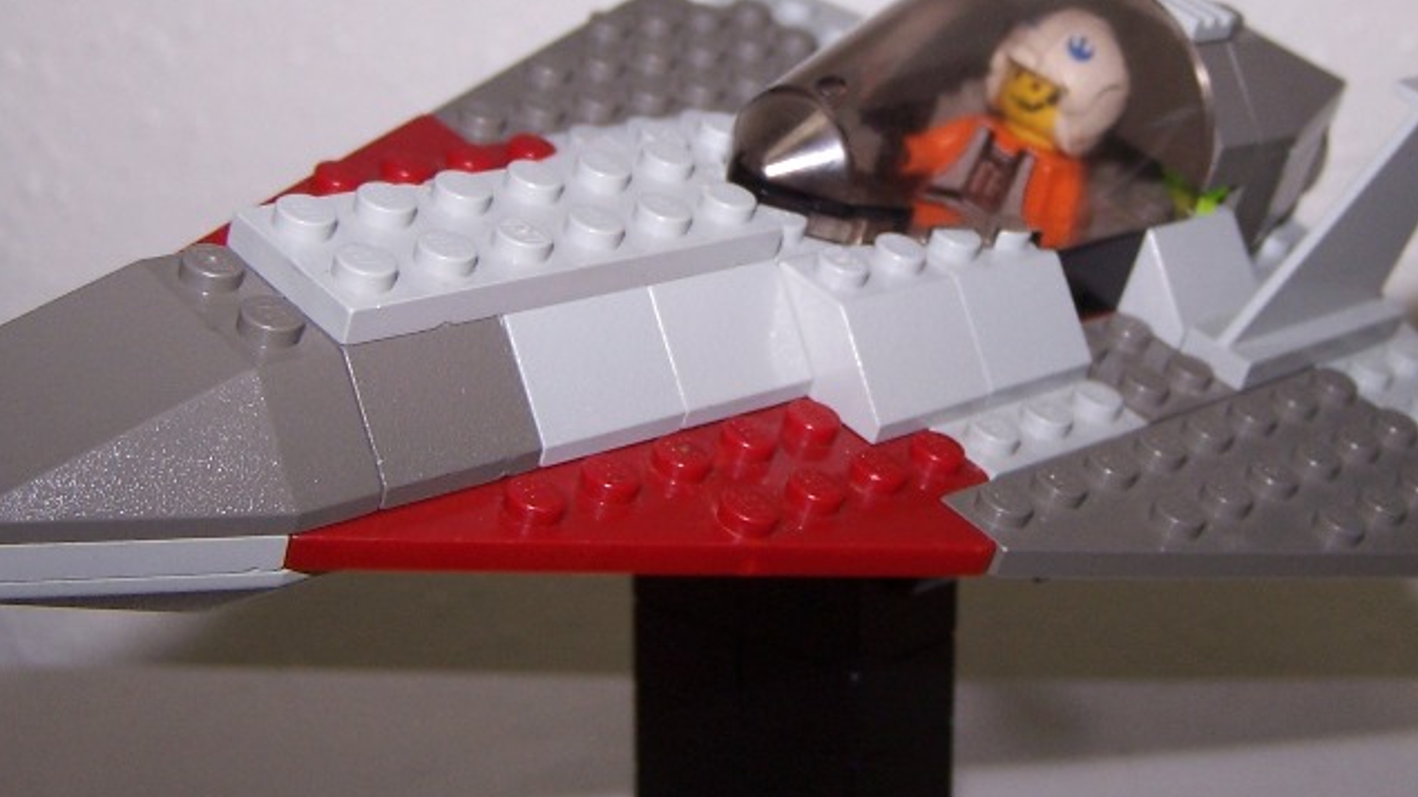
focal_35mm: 63
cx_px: 882
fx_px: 2368
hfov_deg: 33.2
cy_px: 222
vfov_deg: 19.0
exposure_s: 1/60
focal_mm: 6.3
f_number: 2.8
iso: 80
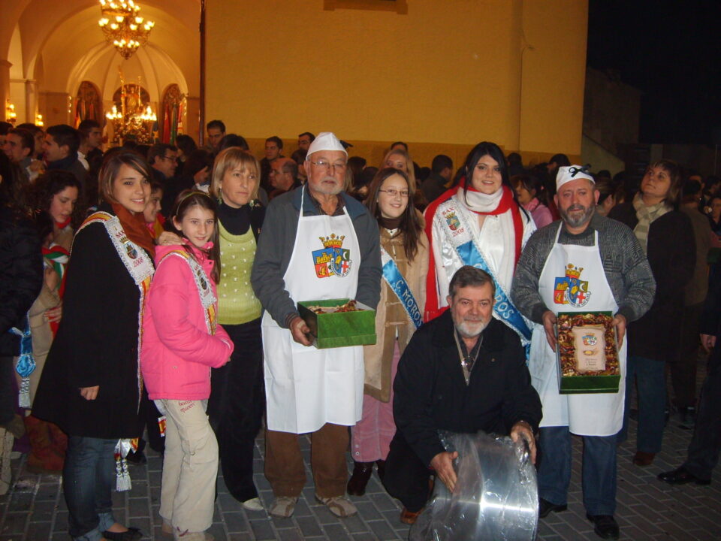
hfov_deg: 52.6
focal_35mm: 35
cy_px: 270
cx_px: 360
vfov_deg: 40.7
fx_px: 729
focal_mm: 5.8
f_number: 2.8
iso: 140
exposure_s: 1/45
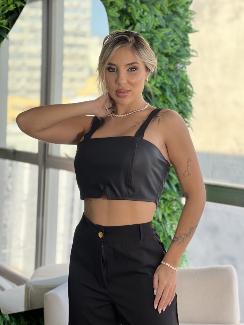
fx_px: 724
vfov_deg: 25.3
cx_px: 122
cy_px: 162
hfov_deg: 19.1
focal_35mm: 77
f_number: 2.8
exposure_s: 1/120
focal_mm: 9
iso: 100
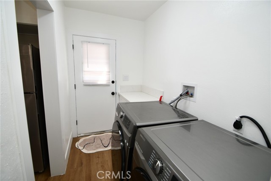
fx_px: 113
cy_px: 90
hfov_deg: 100.4
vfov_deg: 77.4
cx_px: 136
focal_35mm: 15
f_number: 4.5
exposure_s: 1/80
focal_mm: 10
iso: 200
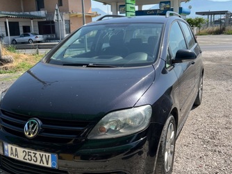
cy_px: 86
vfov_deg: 49.8
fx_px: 188
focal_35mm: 28
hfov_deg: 63.3
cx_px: 108
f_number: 1.5
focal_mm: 5.7
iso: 50
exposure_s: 1/3460
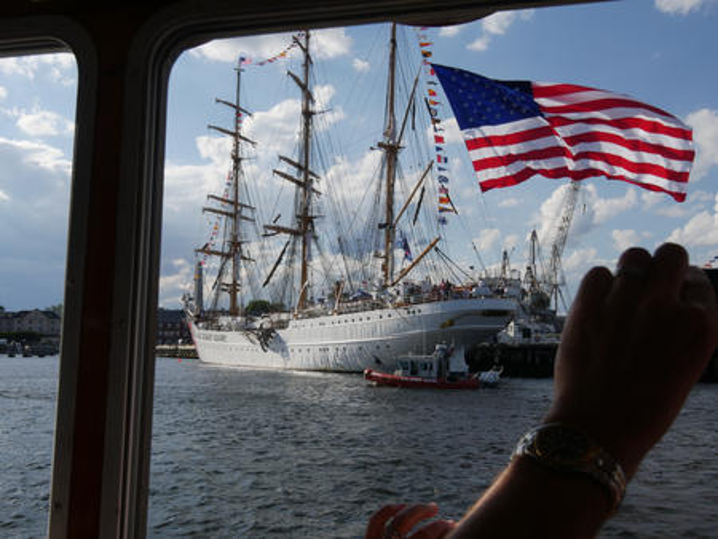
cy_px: 270
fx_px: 747
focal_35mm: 36
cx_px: 359
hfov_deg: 51.3
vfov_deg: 39.7
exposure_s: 1/400
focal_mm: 18
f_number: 11
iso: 200
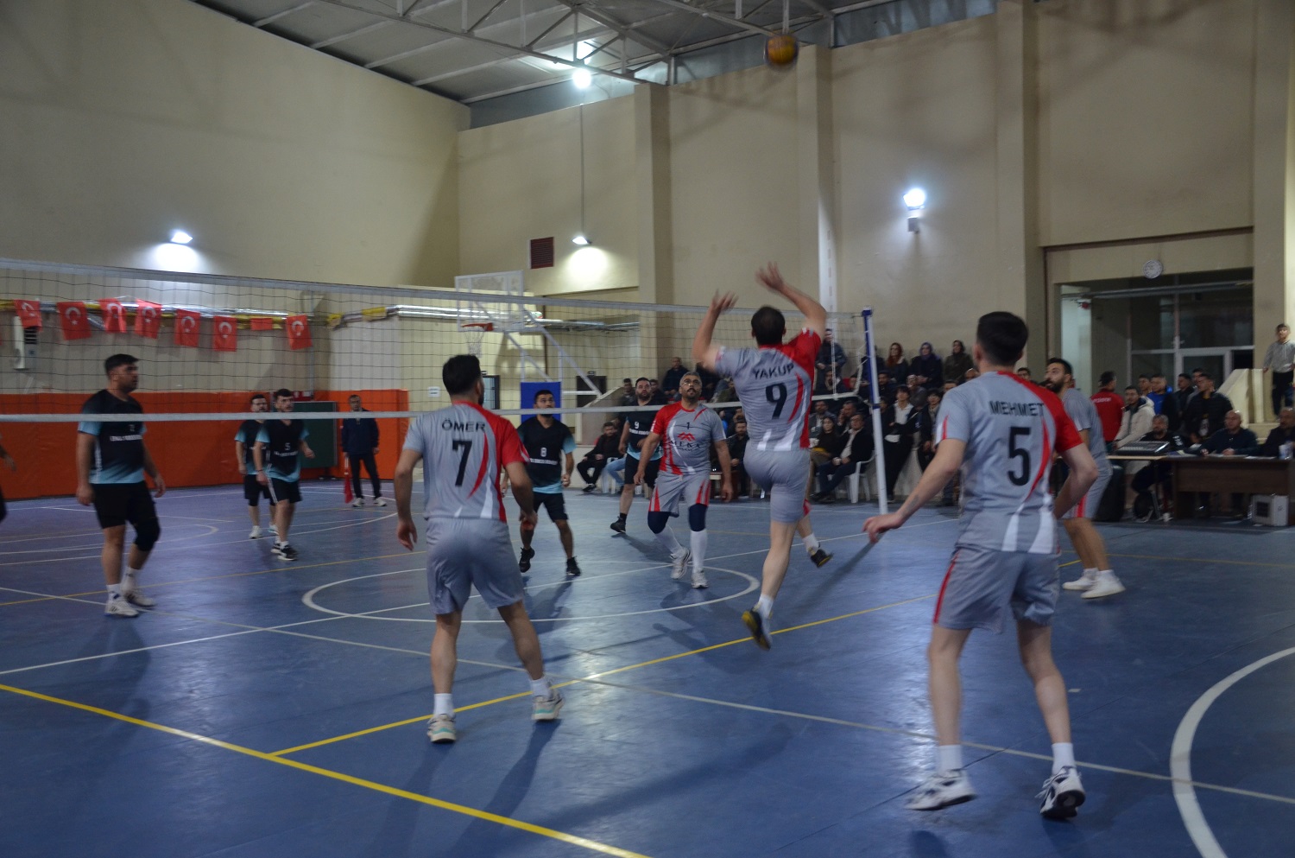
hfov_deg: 53.2
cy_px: 429
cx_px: 648
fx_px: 1292
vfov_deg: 36.7
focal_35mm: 36
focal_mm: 24
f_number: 3.8
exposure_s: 1/60
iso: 800
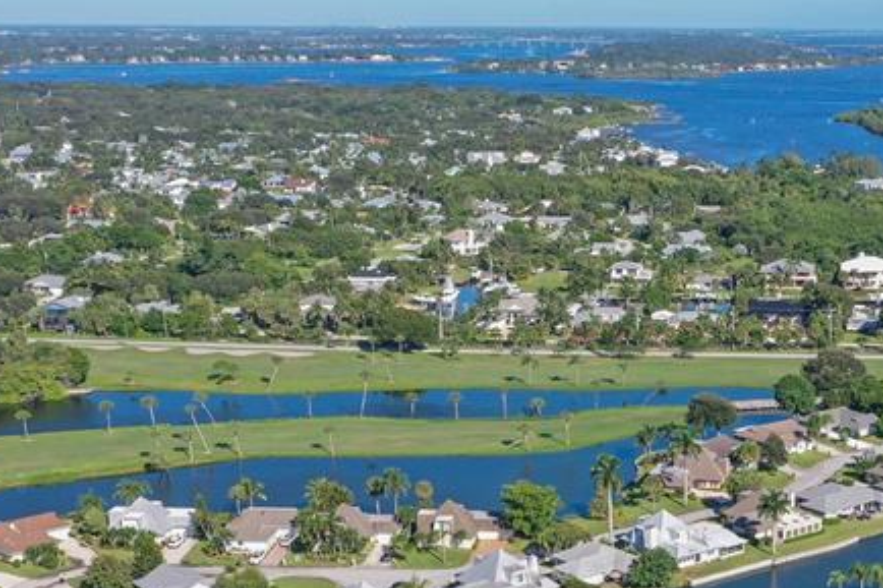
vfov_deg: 19.9
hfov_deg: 29.7
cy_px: 608
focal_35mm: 66
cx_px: 720
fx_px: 1618
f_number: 5.6
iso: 100
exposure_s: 1/400
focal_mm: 10.26
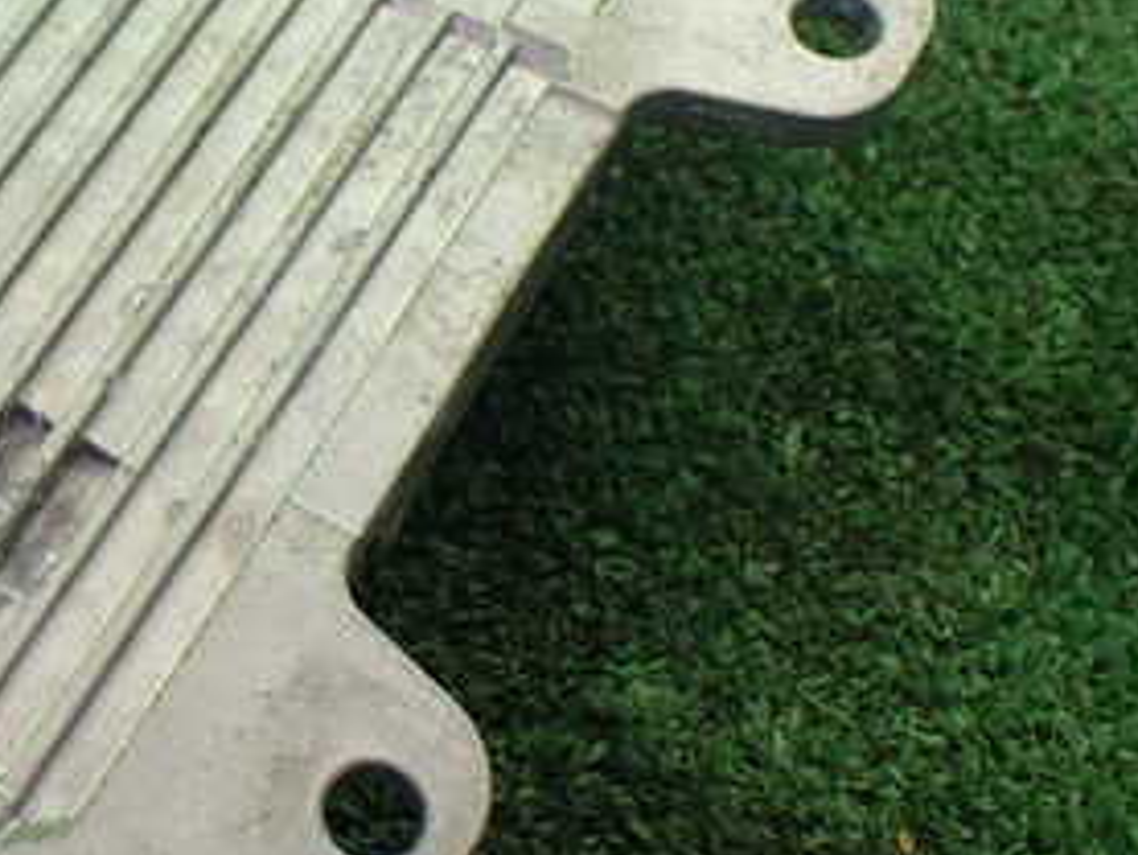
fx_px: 2138
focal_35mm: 65
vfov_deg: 22.5
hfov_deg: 27.8
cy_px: 284
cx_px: -41
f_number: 2.3
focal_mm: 5.4
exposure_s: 1/125
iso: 160
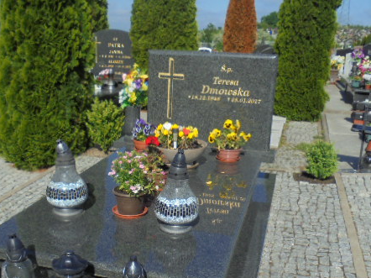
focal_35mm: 42
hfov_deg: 44.7
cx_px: 163
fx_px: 450
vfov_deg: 33.9
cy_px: 195
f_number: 3.7
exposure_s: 1/1000
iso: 100
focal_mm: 5.3
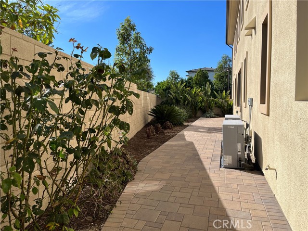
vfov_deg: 53.1
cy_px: 116
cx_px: 154
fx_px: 231
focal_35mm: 26
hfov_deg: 67.3
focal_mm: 5.1
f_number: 1.6
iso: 50
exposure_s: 1/3215
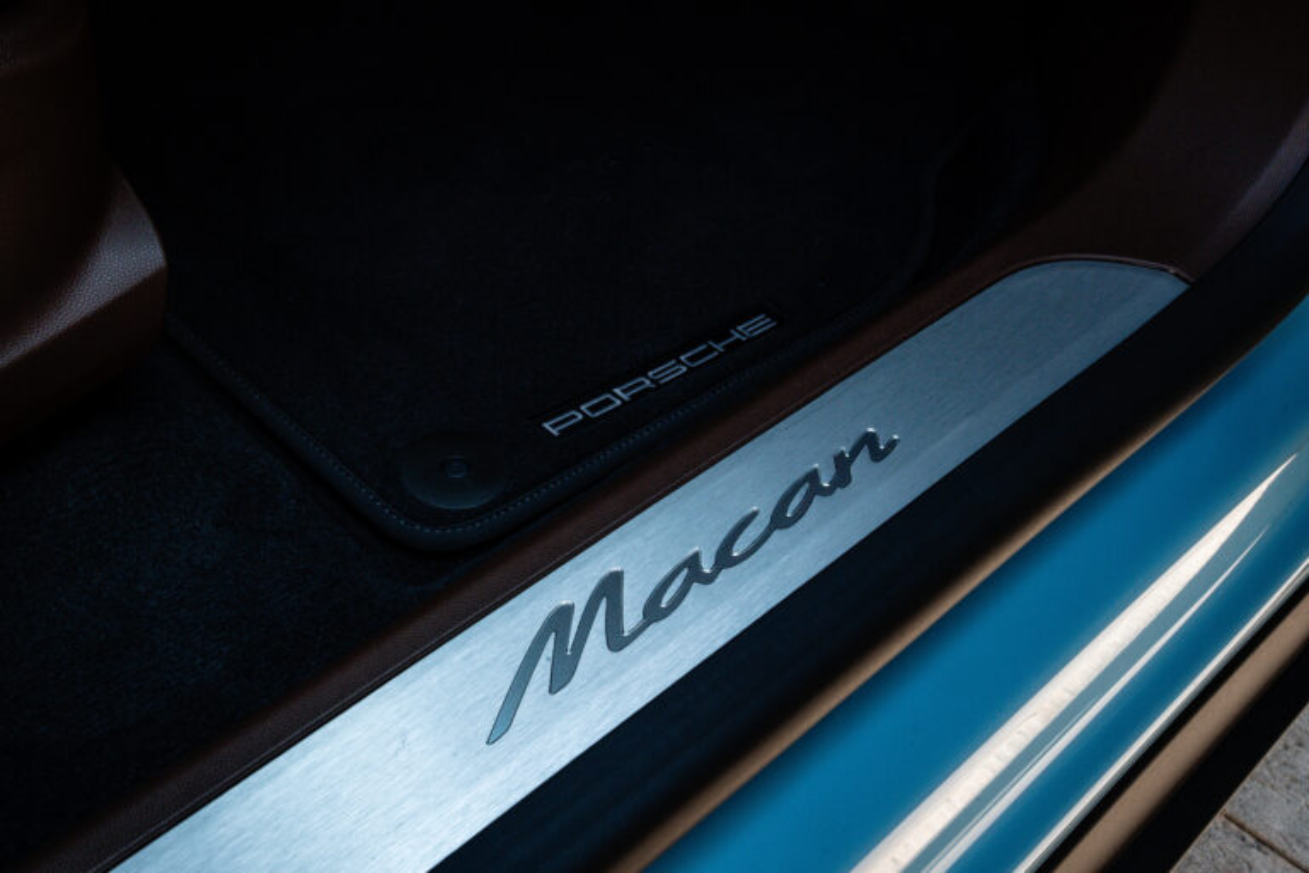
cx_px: 654
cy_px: 436
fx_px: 1323
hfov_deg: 52.6
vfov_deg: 36.5
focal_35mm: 36
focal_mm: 36.4
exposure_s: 1/125
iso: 1250
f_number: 22
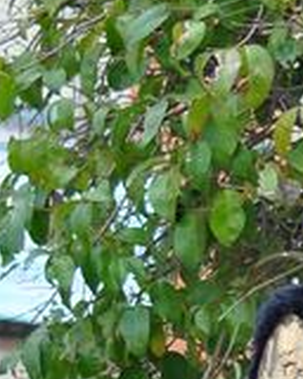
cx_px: 750
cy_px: 578
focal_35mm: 451
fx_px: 5056
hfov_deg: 3.4
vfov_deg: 4.3
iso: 200
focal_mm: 50
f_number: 2.2
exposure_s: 1/1000
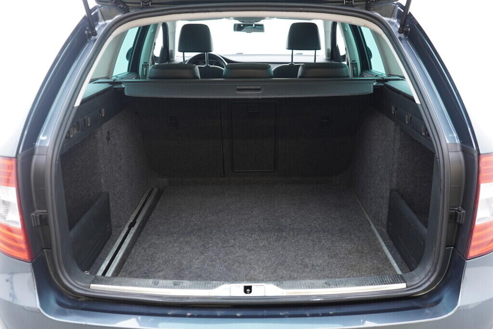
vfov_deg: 36.9
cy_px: 164
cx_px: 246
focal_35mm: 36
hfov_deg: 53.1
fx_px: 493
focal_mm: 24
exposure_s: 1/40
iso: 320
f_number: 2.8
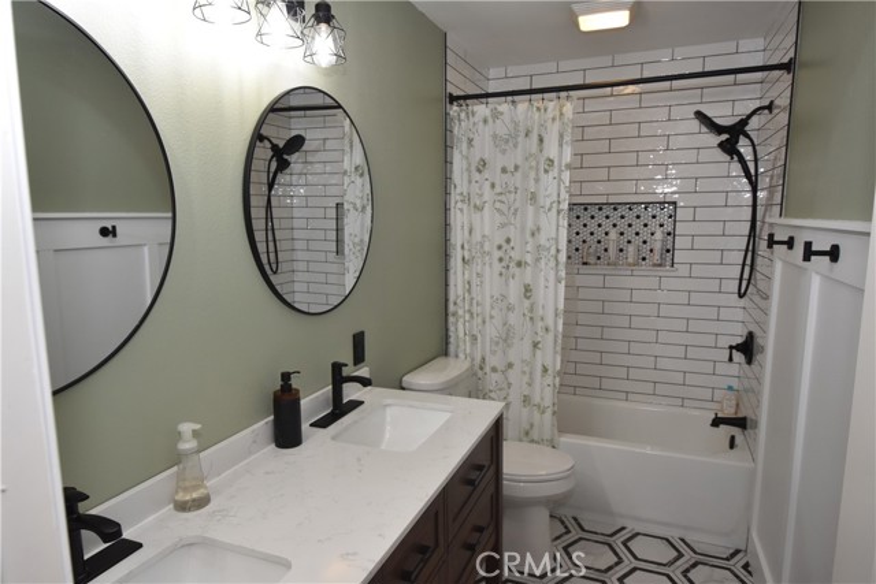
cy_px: 292
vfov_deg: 56.2
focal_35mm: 22
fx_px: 548
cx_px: 438
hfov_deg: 77.3
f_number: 5.6
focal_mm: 15
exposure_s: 1/125
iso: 800
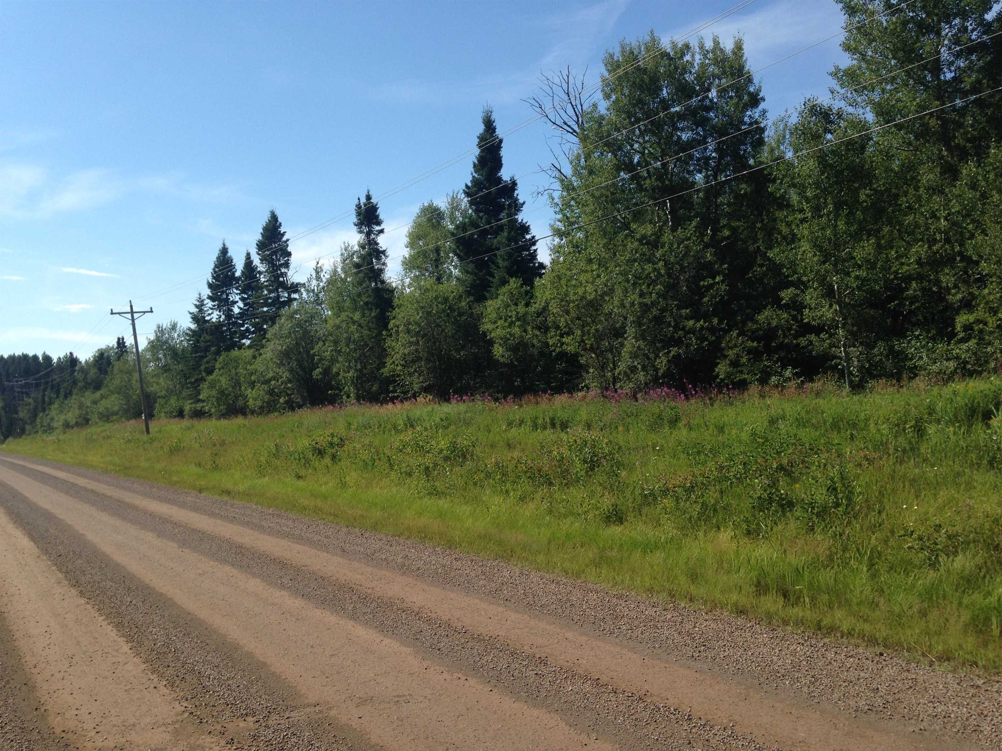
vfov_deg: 42.9
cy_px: 376
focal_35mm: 33
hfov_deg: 55.4
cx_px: 501
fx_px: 955
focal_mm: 4.12
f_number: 2.4
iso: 50
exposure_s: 1/1595
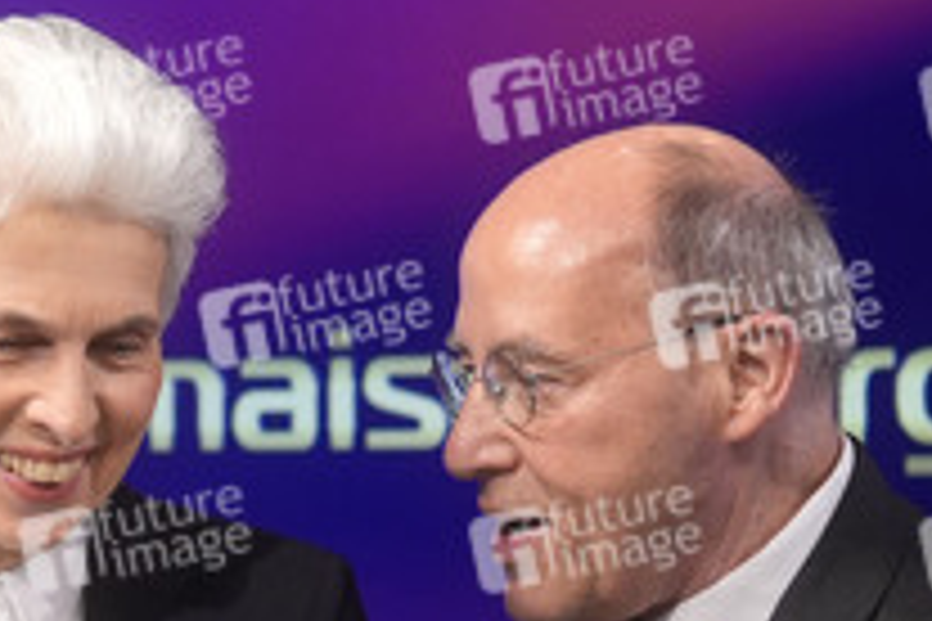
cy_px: 652
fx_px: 2537
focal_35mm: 98
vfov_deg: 13.7
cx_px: 196
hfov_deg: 20.6
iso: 640
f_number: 2.2
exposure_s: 1/200
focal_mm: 30
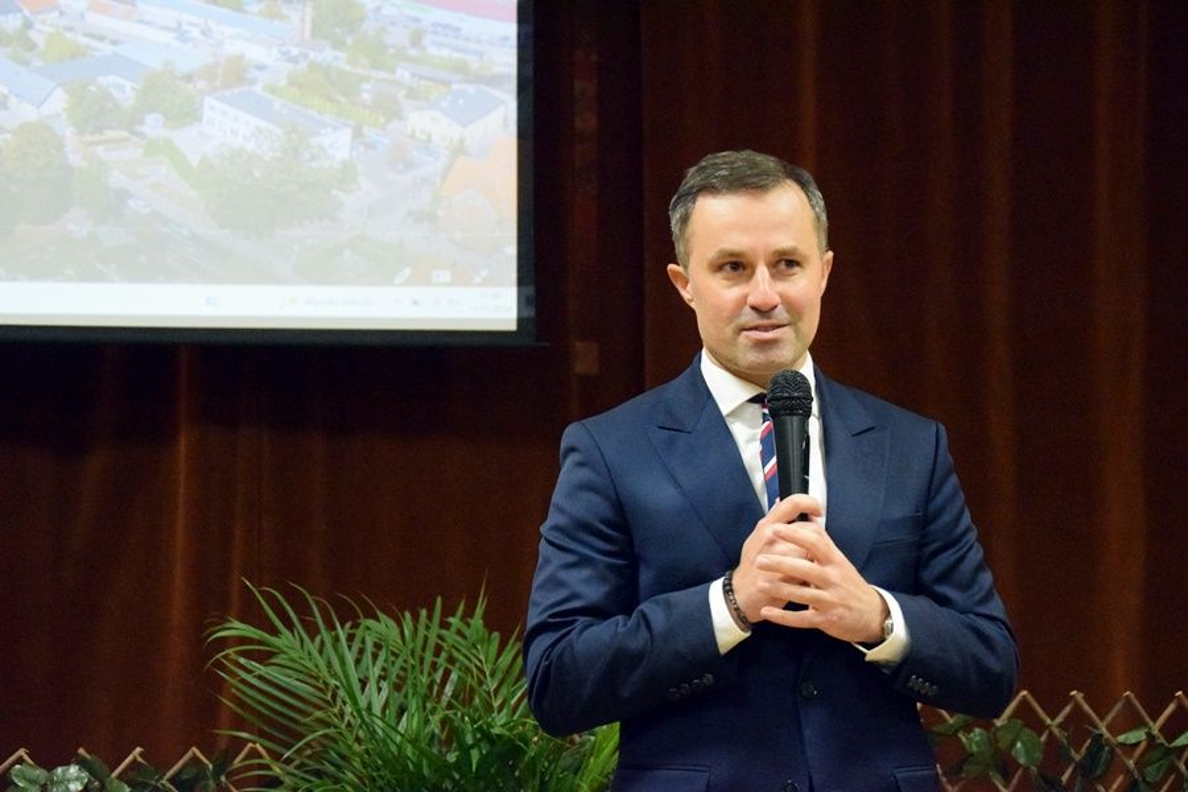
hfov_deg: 28.1
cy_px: 396
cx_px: 594
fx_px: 2376
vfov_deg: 18.9
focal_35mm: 72
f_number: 4.8
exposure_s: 1/100
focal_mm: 48
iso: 11400
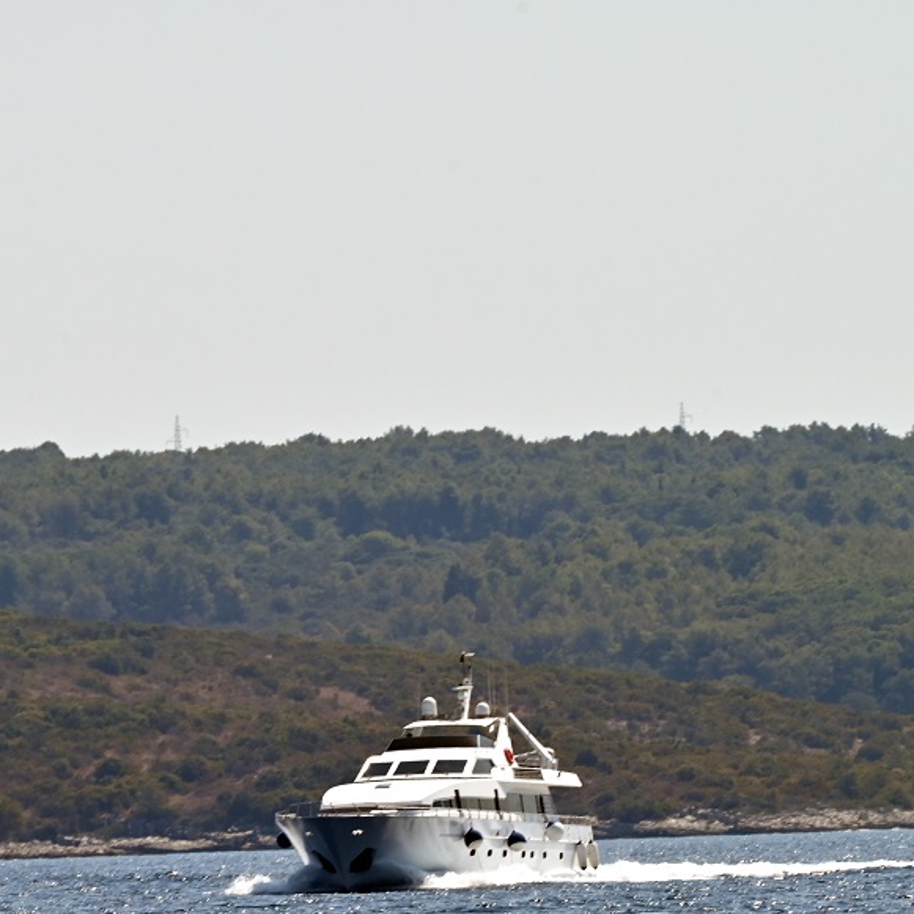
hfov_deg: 2.7
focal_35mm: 658
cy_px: 779
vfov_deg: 2.7
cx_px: 83
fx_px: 19656
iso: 200
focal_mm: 300
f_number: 16
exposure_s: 1/320
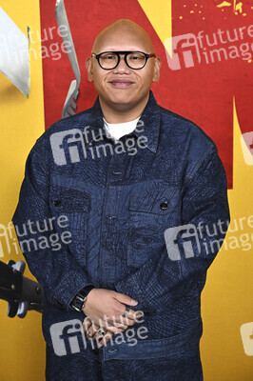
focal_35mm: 67
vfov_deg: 30.1
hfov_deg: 20.3
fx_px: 707
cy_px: 190
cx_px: 126
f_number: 6.3
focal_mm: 67
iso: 2000
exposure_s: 1/250
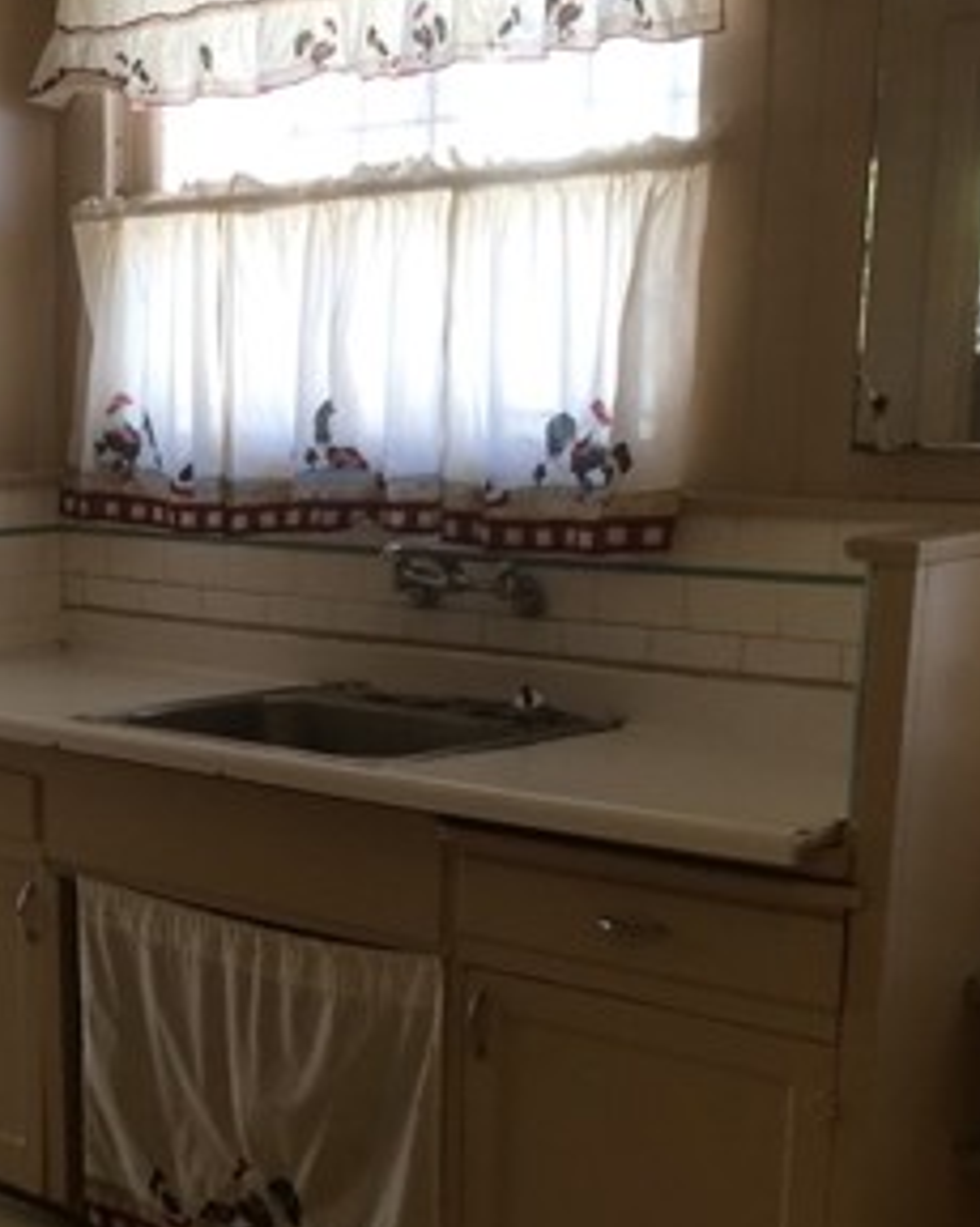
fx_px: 2287
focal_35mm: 63
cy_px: 916
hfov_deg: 23.3
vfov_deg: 29.6
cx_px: 26
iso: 32
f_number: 2.2
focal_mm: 4.15
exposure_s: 1/40
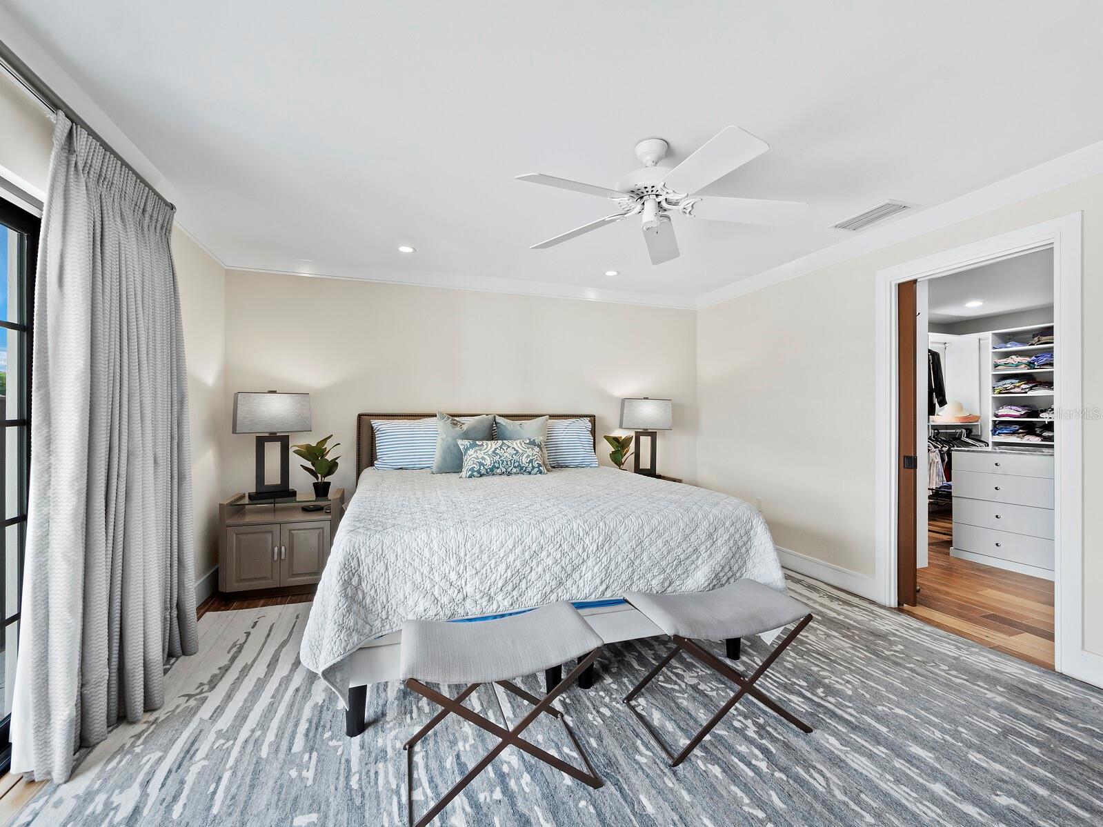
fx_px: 446
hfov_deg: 102.1
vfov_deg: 85.7
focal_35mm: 14
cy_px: 414
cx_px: 552
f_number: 10
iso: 400
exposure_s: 1/4
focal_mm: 7
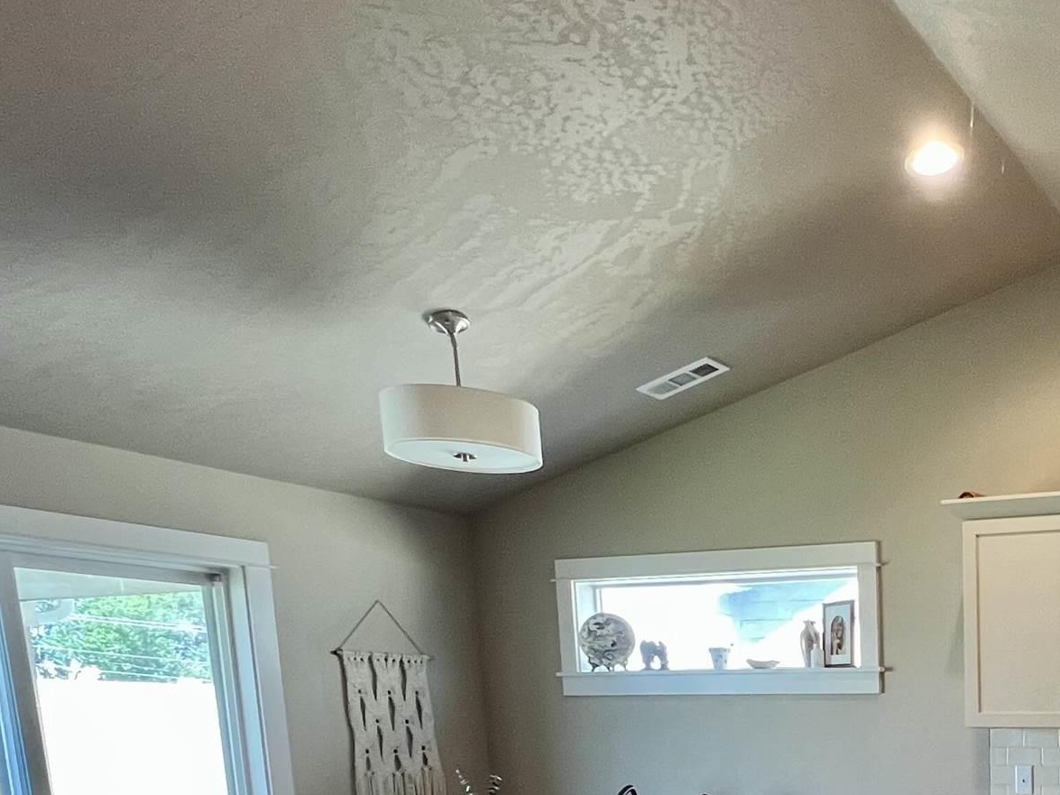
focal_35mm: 34
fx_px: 1041
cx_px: 1066
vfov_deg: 35.1
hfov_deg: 45.3
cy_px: 899
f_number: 1.8
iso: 250
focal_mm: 1.57
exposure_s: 1/120
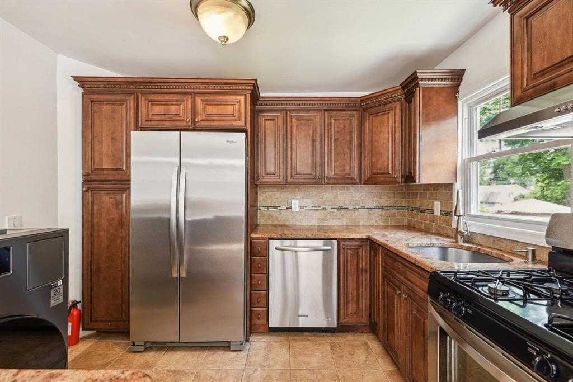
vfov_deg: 77.3
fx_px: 239
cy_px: 191
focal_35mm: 15
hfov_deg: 100.4
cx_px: 286
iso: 400
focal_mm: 15
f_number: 7.1
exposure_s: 1/13
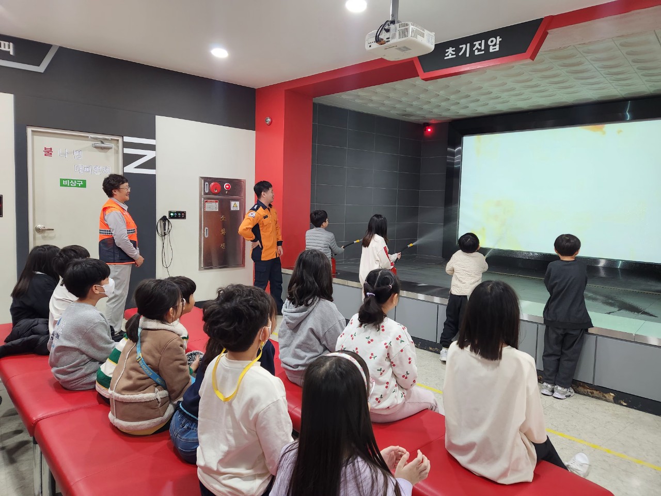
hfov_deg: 73.9
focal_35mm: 23
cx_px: 330
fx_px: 439
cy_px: 248
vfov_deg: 58.9
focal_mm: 5.4
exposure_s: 1/120
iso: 320
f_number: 1.8
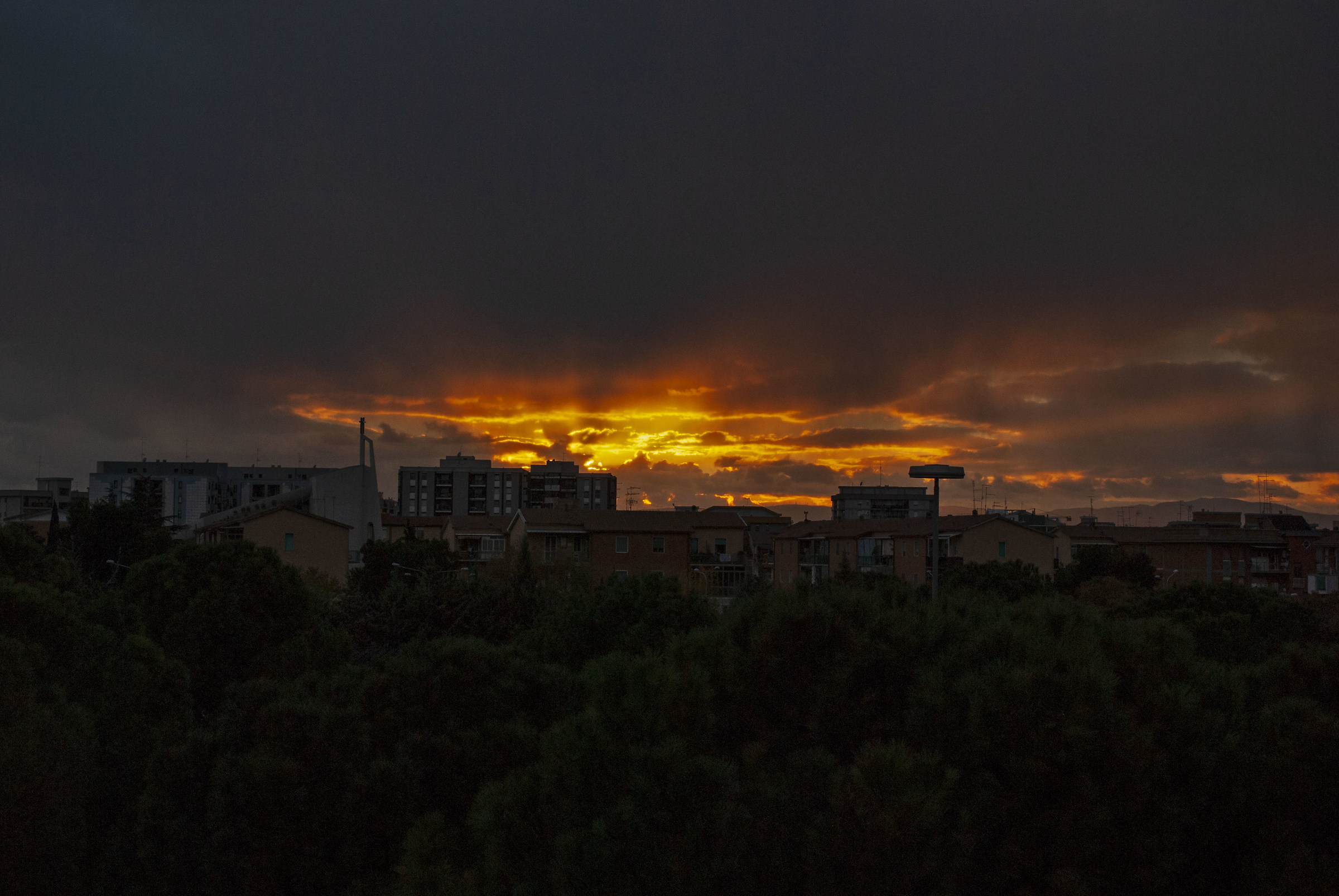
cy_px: 448
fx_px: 2235
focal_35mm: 60
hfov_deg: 33.4
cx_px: 670
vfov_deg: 22.7
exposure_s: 1/80
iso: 200
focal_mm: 40
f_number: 11
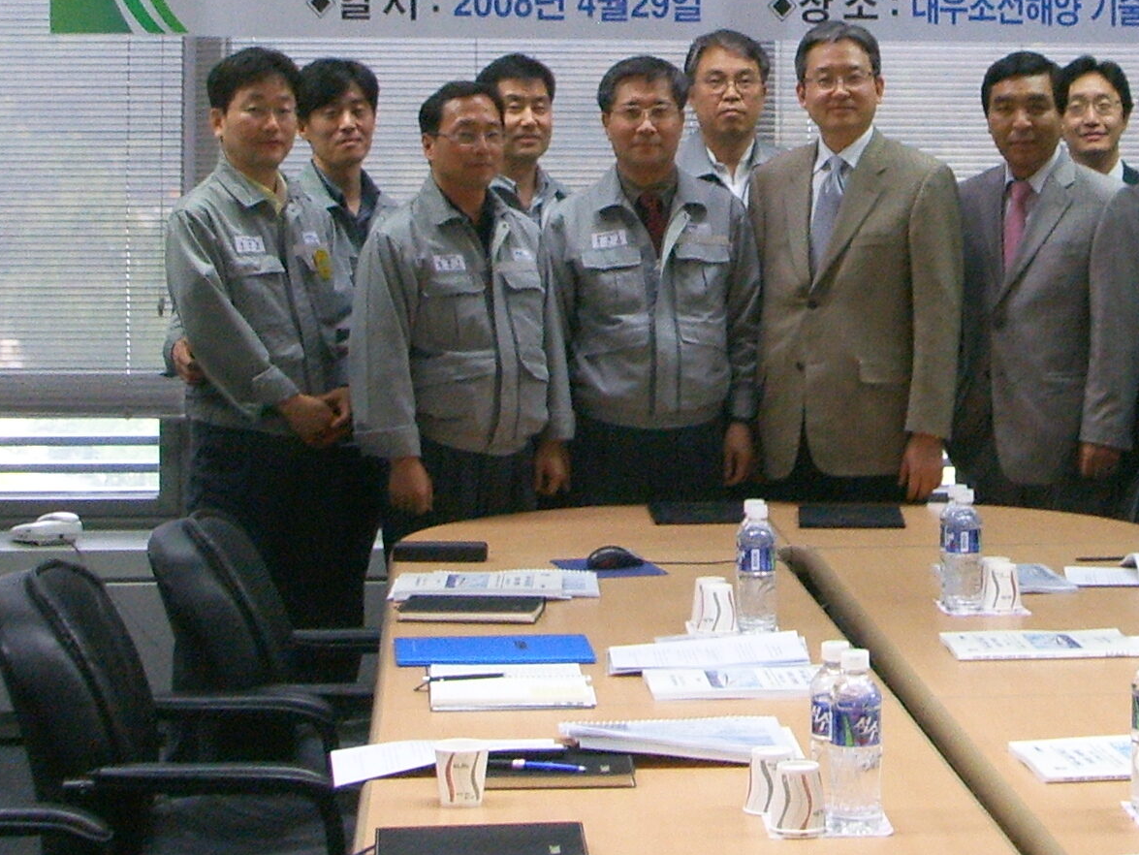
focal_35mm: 86
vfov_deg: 16.9
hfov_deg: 22.6
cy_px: 77
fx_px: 2831
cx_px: 831
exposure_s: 1/30
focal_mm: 6.6
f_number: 3.5
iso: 150
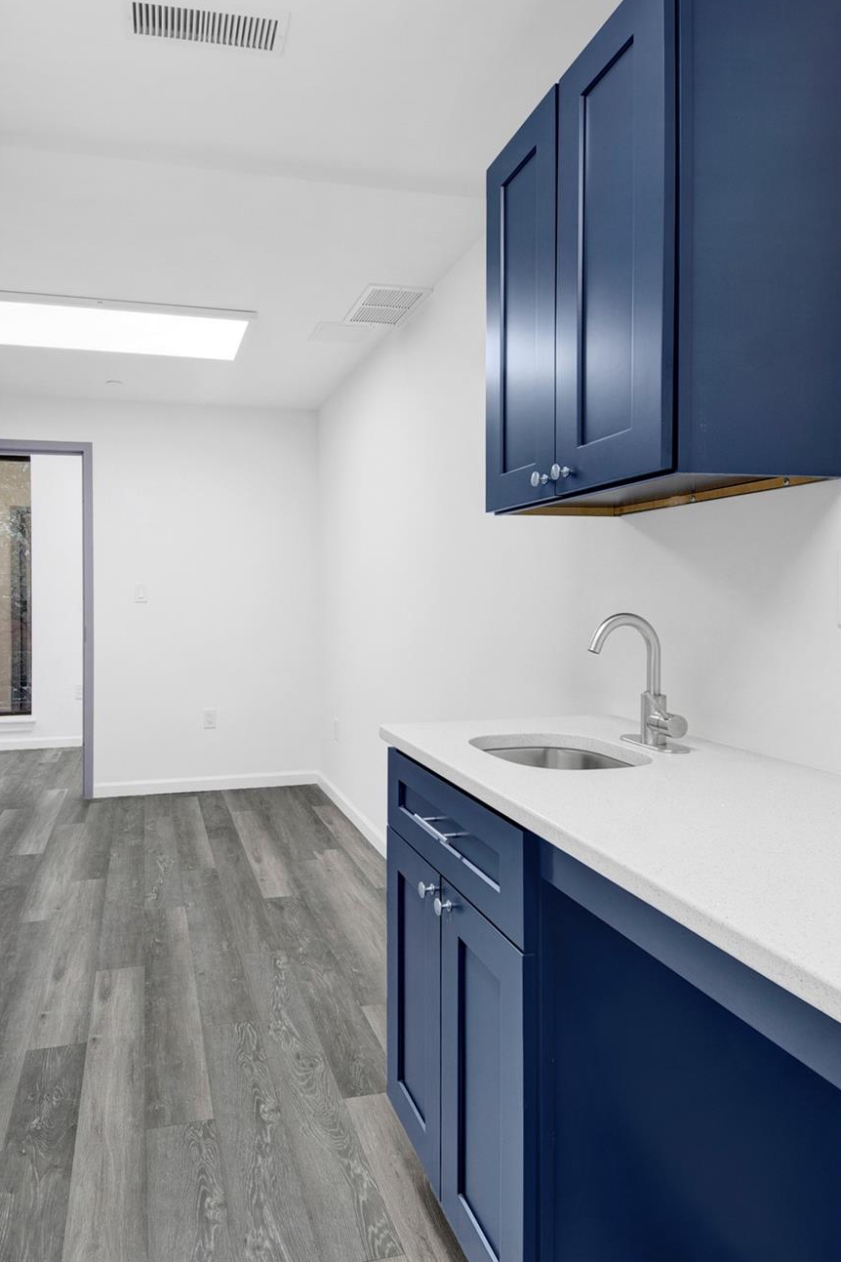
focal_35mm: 19
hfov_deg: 64.5
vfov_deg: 86.9
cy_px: 623
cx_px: 431
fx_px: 666
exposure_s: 1/2.5
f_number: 8
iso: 100
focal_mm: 8
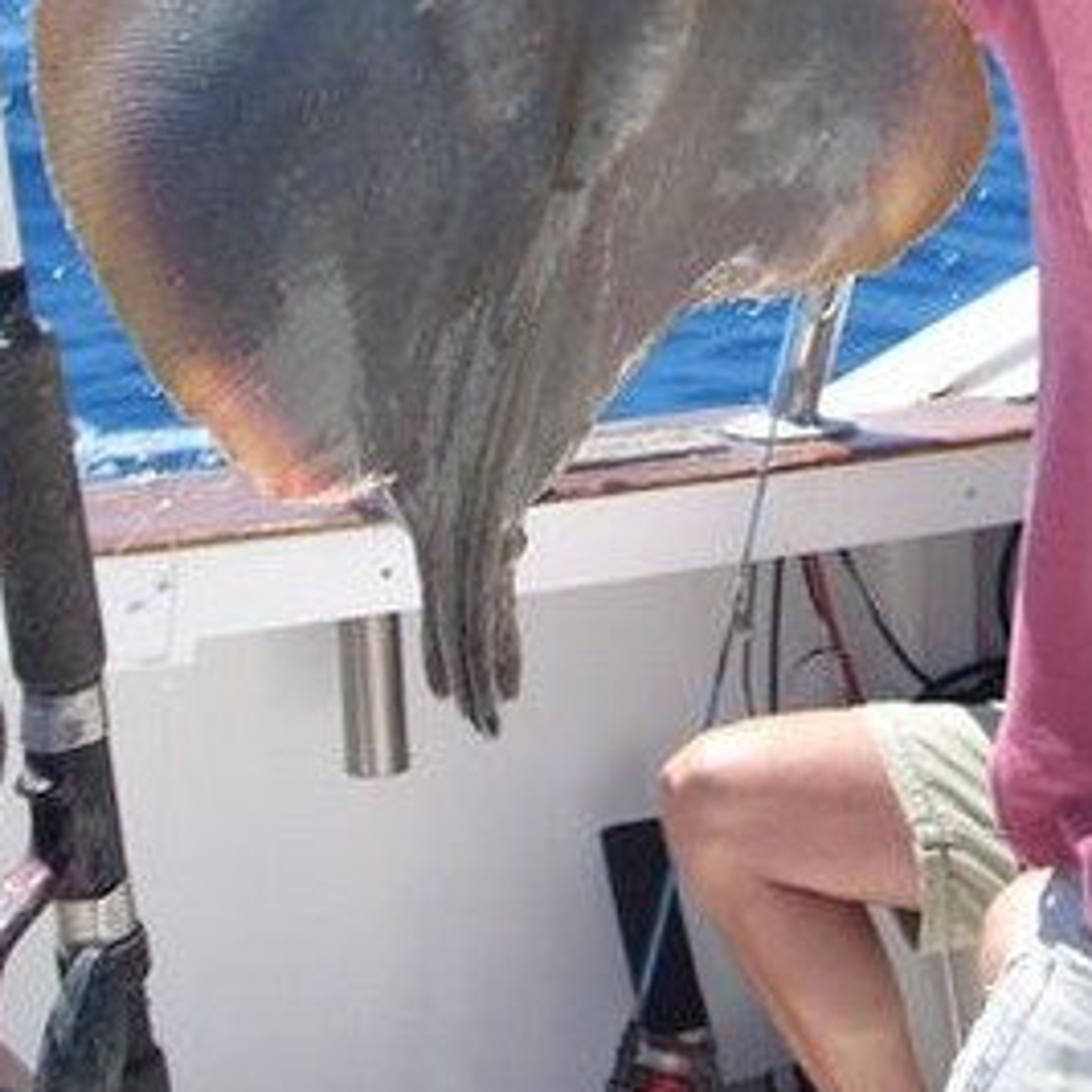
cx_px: 888
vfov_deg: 17.6
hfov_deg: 17.9
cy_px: -29
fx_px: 3426
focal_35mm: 96
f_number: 6.3
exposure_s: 1/155
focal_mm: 7.6
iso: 64
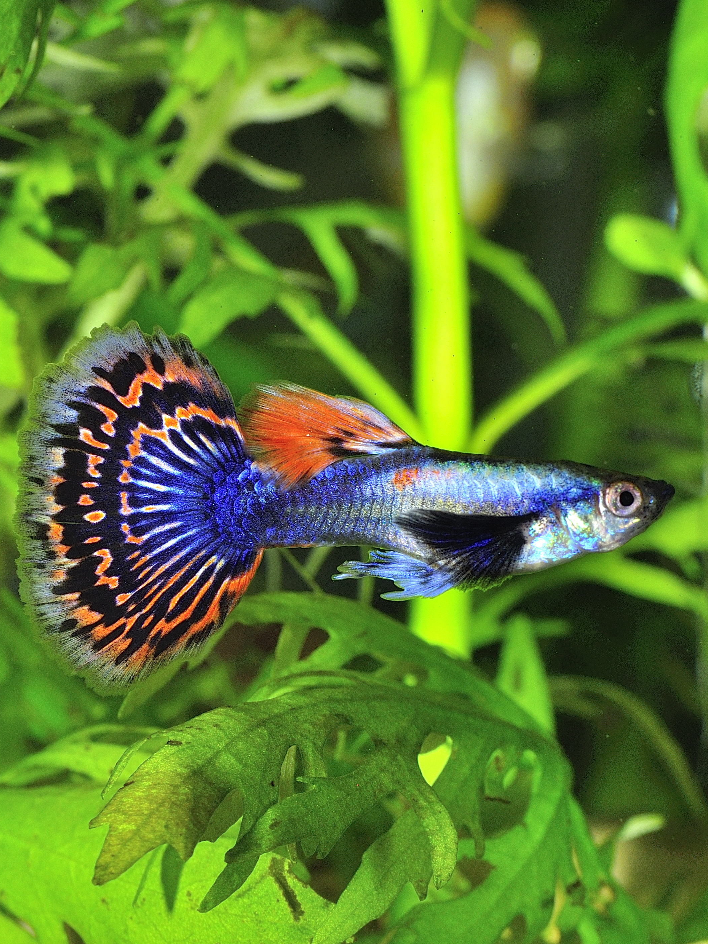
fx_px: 5372
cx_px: 494
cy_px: 471
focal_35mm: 197
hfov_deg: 7.5
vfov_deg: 10.0
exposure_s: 1/250
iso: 250
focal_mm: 90
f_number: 18
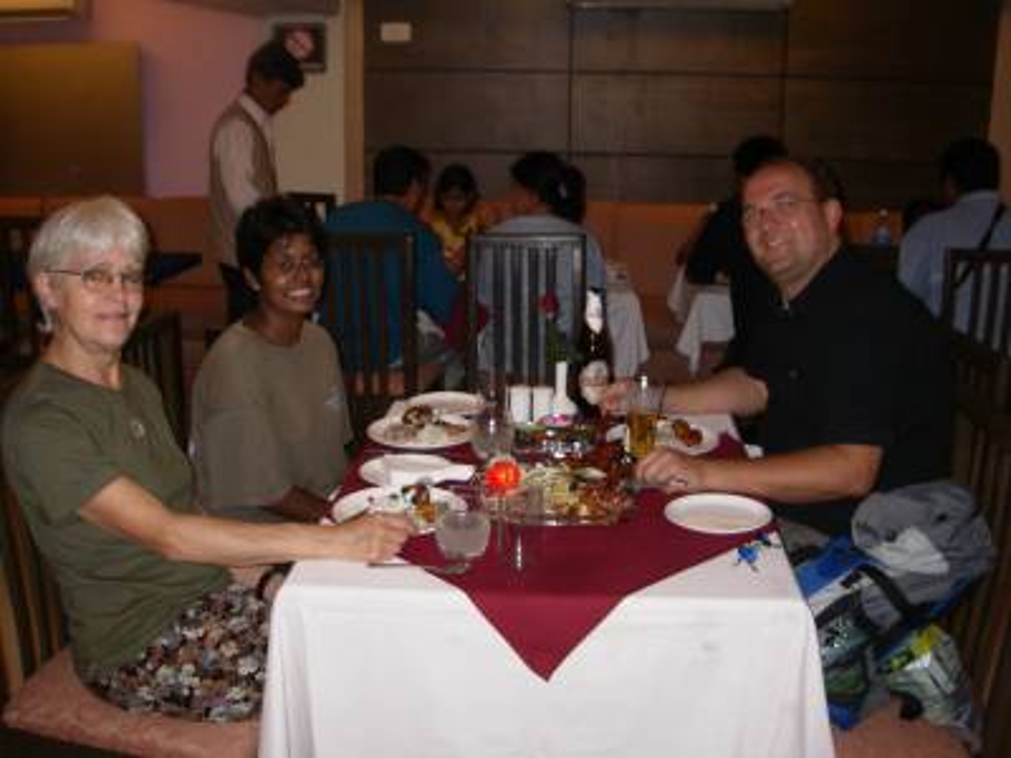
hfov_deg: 49.0
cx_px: 506
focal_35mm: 38
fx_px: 1110
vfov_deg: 37.7
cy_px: 379
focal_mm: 6.3
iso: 160
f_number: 3.3
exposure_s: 1/40
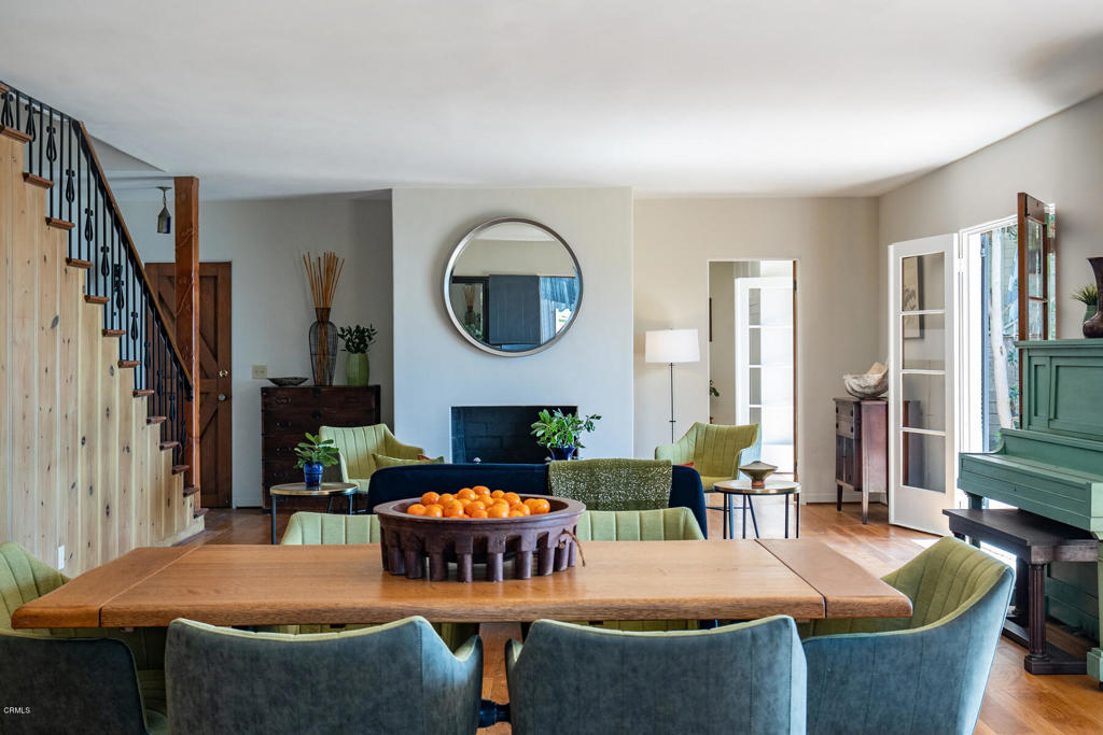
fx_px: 1226
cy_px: 368
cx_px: 552
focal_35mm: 40
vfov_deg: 33.4
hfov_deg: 48.5
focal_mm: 27
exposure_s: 1/100
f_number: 5
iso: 640
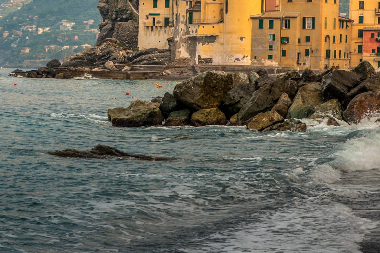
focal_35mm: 145
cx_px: 80
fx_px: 1530
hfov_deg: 14.1
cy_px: 73
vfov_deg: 9.4
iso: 320
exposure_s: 1/100
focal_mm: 75
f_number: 10
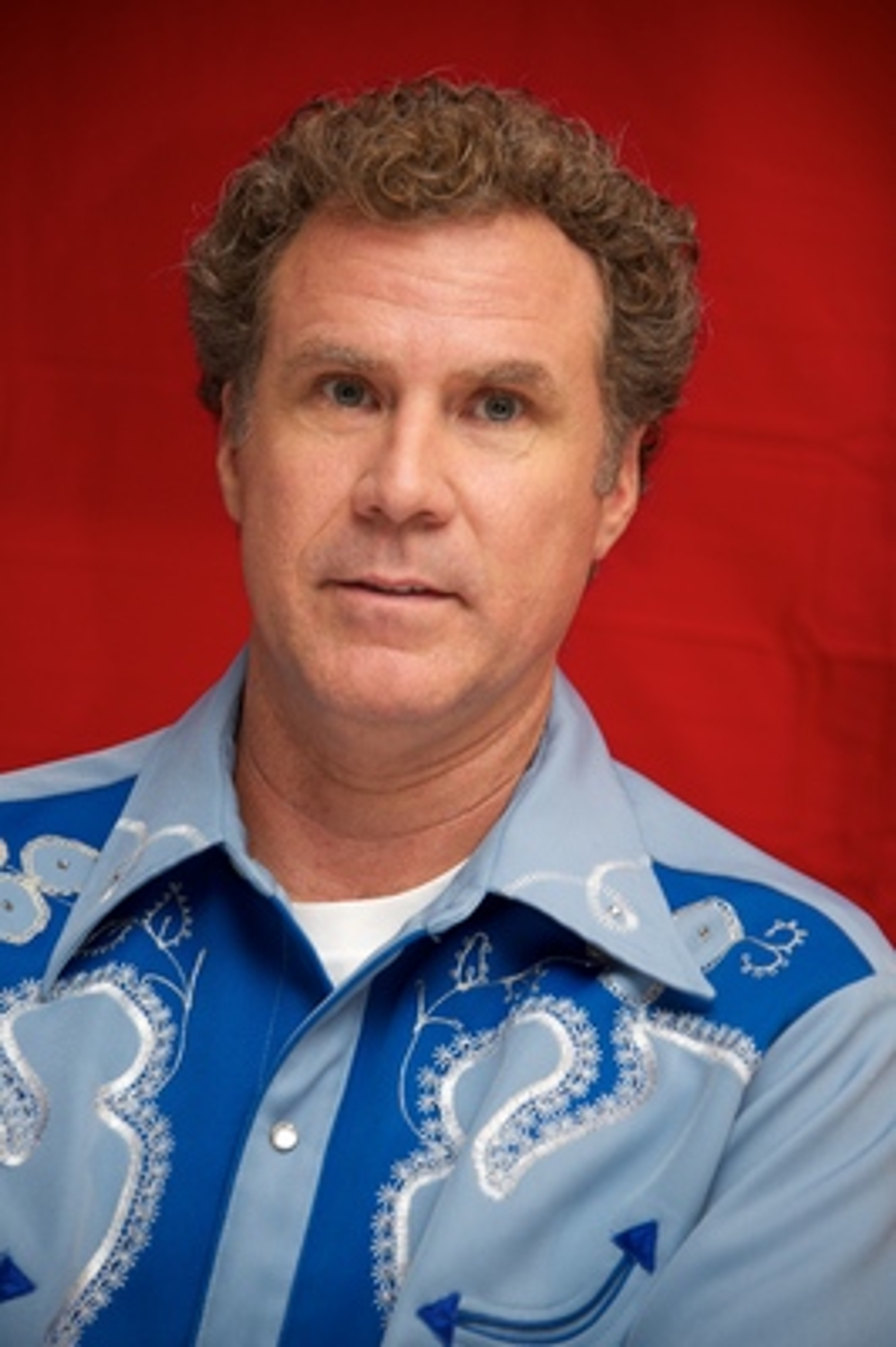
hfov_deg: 7.6
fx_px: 6731
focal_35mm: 180
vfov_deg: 11.4
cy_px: 674
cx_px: 448
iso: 640
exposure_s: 1/60
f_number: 5.6
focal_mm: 180
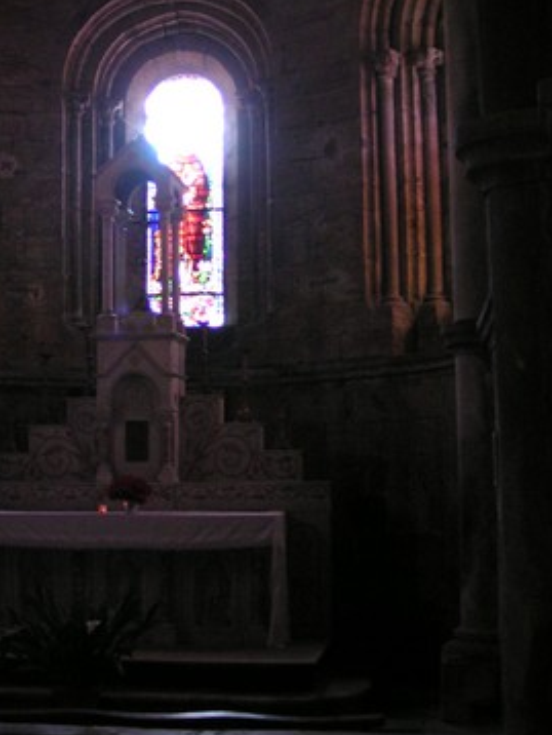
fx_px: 1380
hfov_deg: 22.4
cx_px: 142
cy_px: 247
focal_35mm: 65
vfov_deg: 29.6
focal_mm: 5.8
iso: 200
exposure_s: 1/10
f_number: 2.8
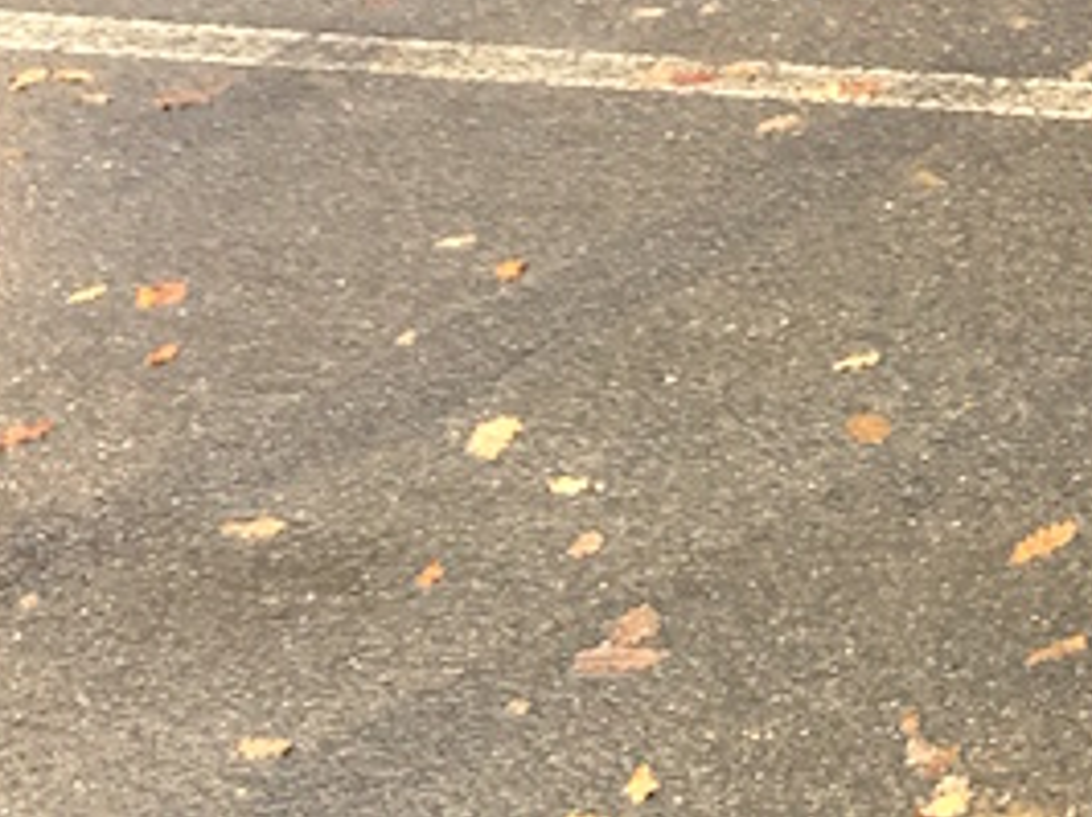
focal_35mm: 131
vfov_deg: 10.1
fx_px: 4129
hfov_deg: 13.1
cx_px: 2172
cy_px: -1026
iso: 25
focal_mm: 4.15
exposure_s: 1/50
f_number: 2.2
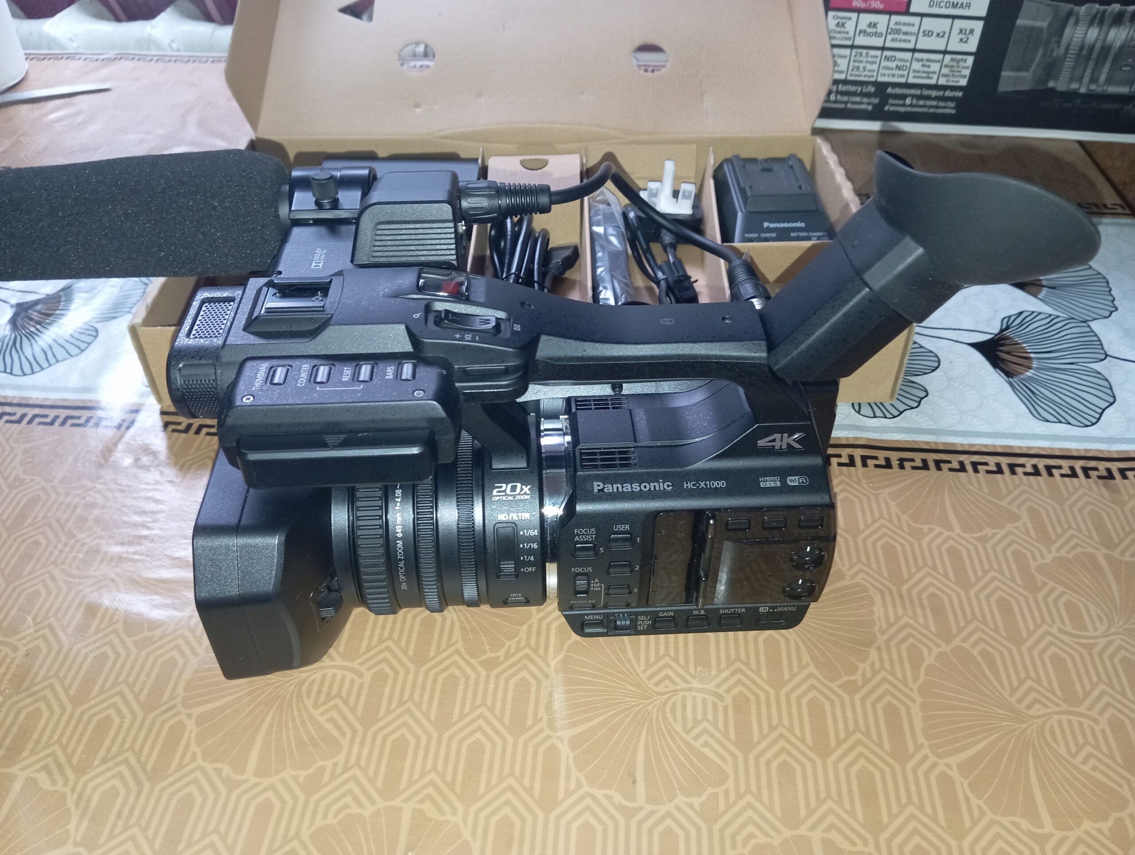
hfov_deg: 63.4
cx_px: 568
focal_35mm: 28
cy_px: 428
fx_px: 919
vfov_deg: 49.9
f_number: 1.8
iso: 875
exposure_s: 1/20
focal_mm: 4.22
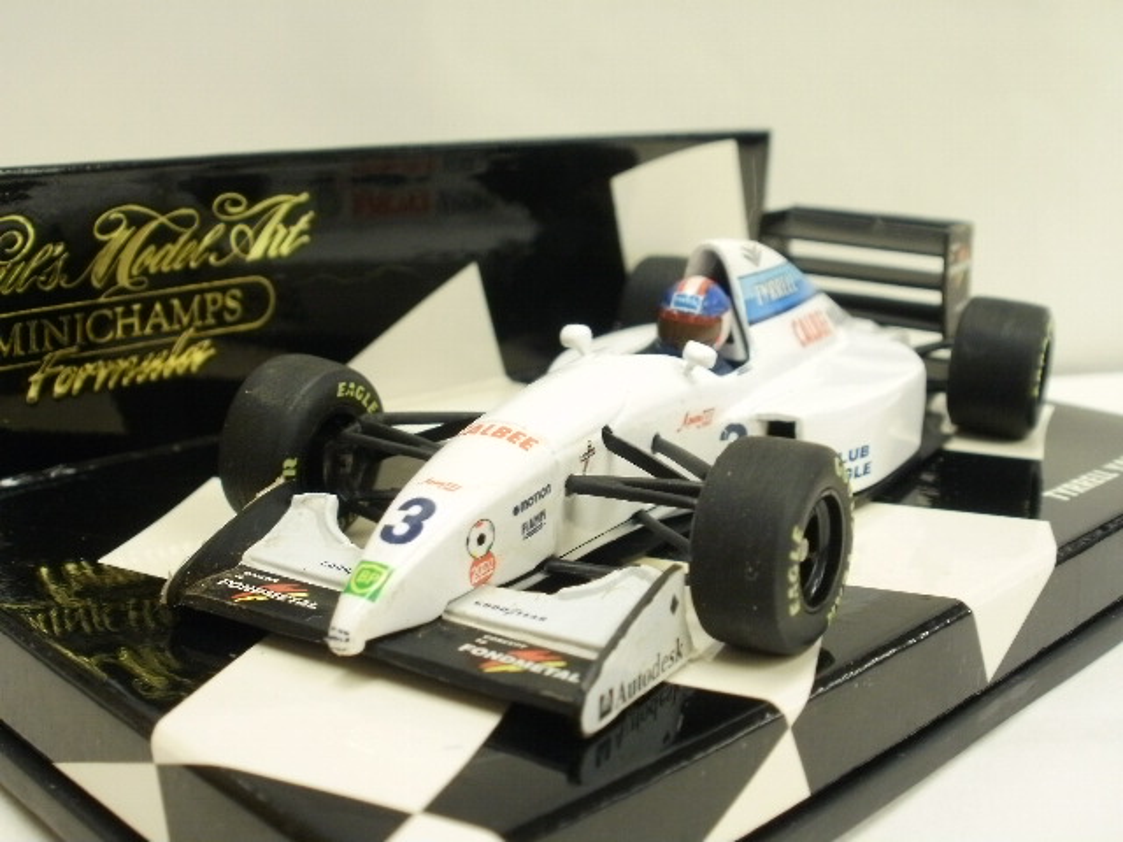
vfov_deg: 32.9
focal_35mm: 44
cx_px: 562
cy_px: 421
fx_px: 1427
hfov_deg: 42.9
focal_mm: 7.7
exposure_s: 1/10
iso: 125
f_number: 4
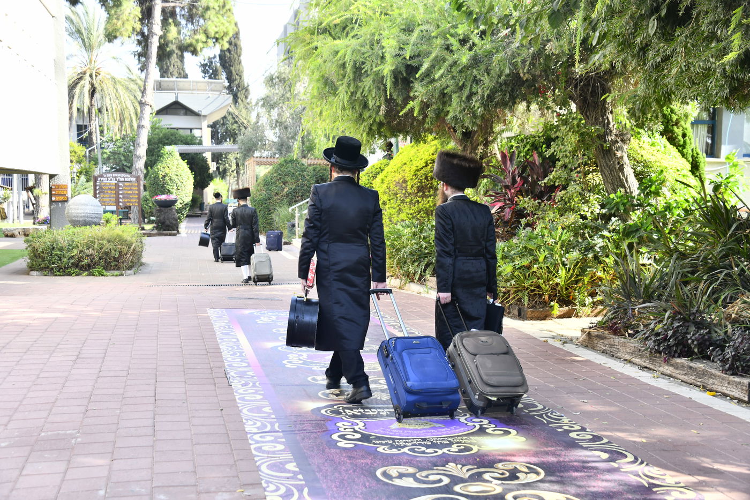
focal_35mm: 48
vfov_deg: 28.1
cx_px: 375
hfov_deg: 41.1
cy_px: 250
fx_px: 1000
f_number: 5.6
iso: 320
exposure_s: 1/200
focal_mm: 48
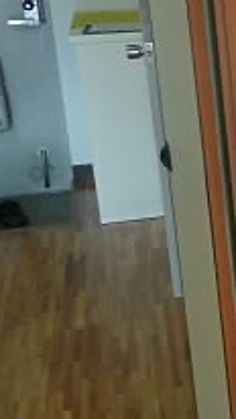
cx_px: 598
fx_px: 989
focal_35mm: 89
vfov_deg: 23.9
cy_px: 185
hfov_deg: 11.1
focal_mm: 5
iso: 400
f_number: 3.1
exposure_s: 1/60
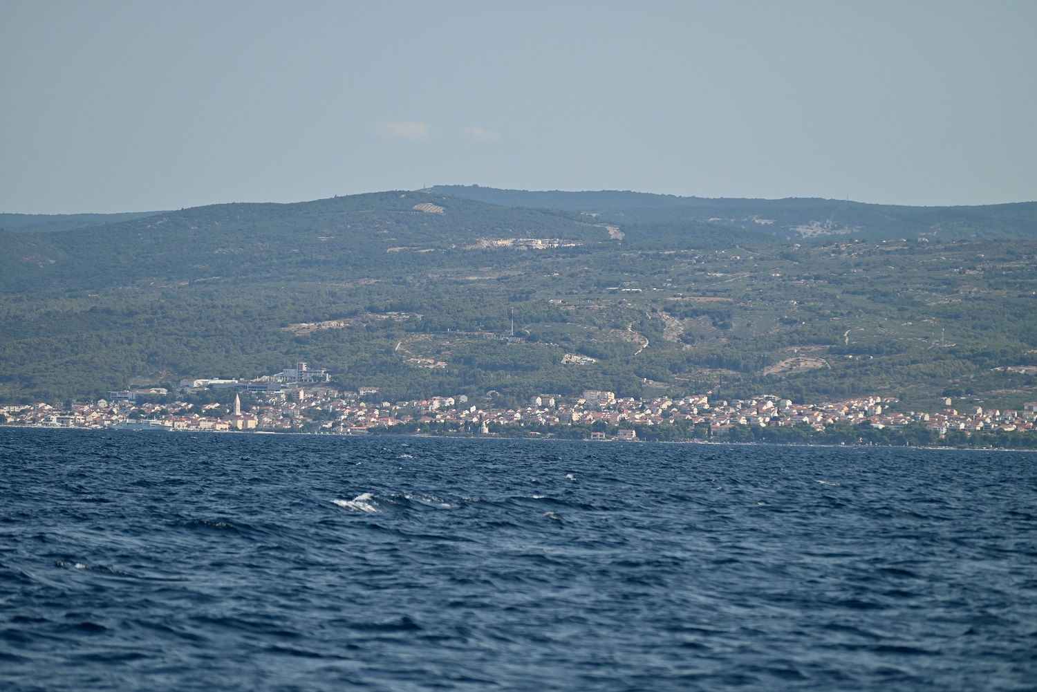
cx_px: 518
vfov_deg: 6.2
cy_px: 346
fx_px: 6339
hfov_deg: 9.4
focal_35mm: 220
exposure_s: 1/2500
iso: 250
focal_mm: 220
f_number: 5.3
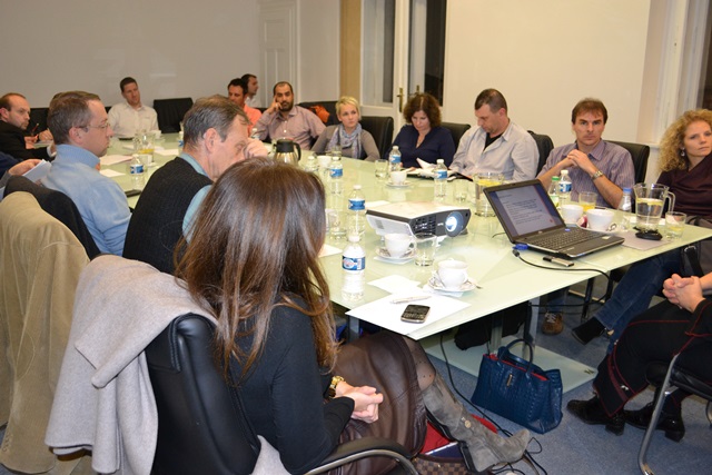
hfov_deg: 57.2
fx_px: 653
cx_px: 356
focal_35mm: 33
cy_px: 238
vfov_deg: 40.0
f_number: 3.8
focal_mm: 22
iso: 1250
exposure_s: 1/60
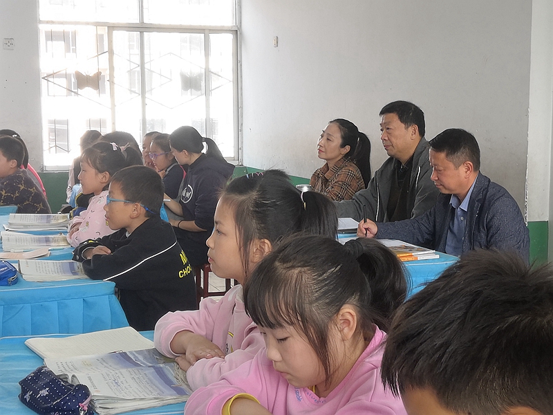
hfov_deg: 33.8
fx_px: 911
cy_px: 208
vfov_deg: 25.7
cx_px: 276
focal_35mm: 57
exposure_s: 1/50
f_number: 2.2
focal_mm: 3.81
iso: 100
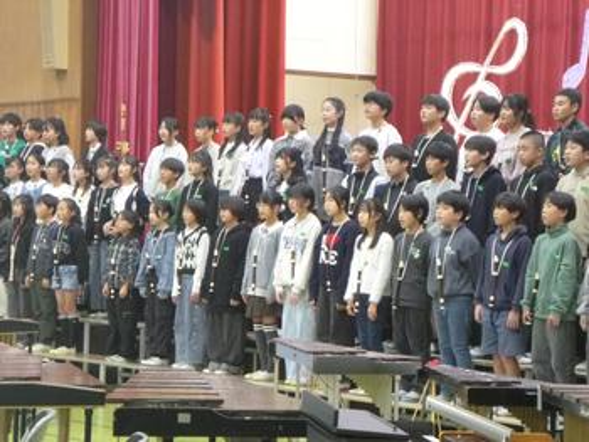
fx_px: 1703
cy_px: 221
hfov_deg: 19.6
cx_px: 294
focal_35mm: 100
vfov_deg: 14.8
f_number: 5.7
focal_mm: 18
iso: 800
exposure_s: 1/15
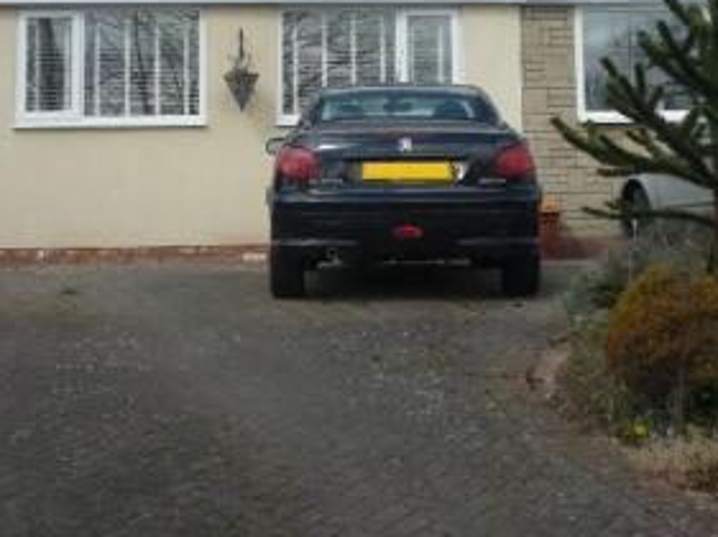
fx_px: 1678
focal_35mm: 81
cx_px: 413
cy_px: 73
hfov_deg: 24.1
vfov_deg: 17.9
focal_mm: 6.8
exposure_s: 1/800
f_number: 4
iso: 100
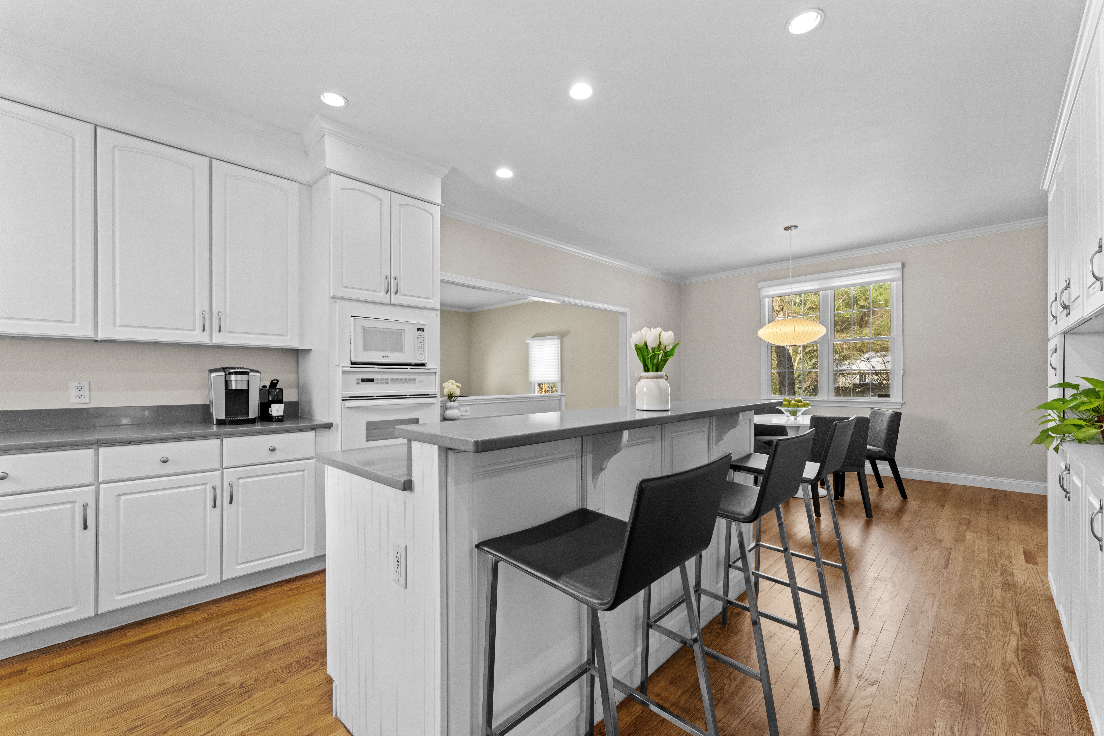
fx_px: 429
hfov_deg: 104.3
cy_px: 368
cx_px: 552
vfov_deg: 81.2
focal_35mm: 14
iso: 1600
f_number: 11
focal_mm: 14
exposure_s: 1/8
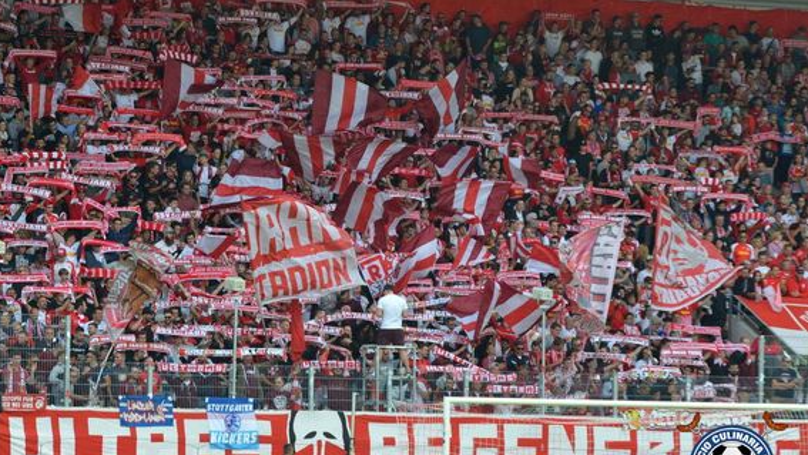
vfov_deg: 5.9
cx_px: 403
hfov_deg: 10.5
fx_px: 4392
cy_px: 267
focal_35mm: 205
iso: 400
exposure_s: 1/1000
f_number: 4
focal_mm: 130
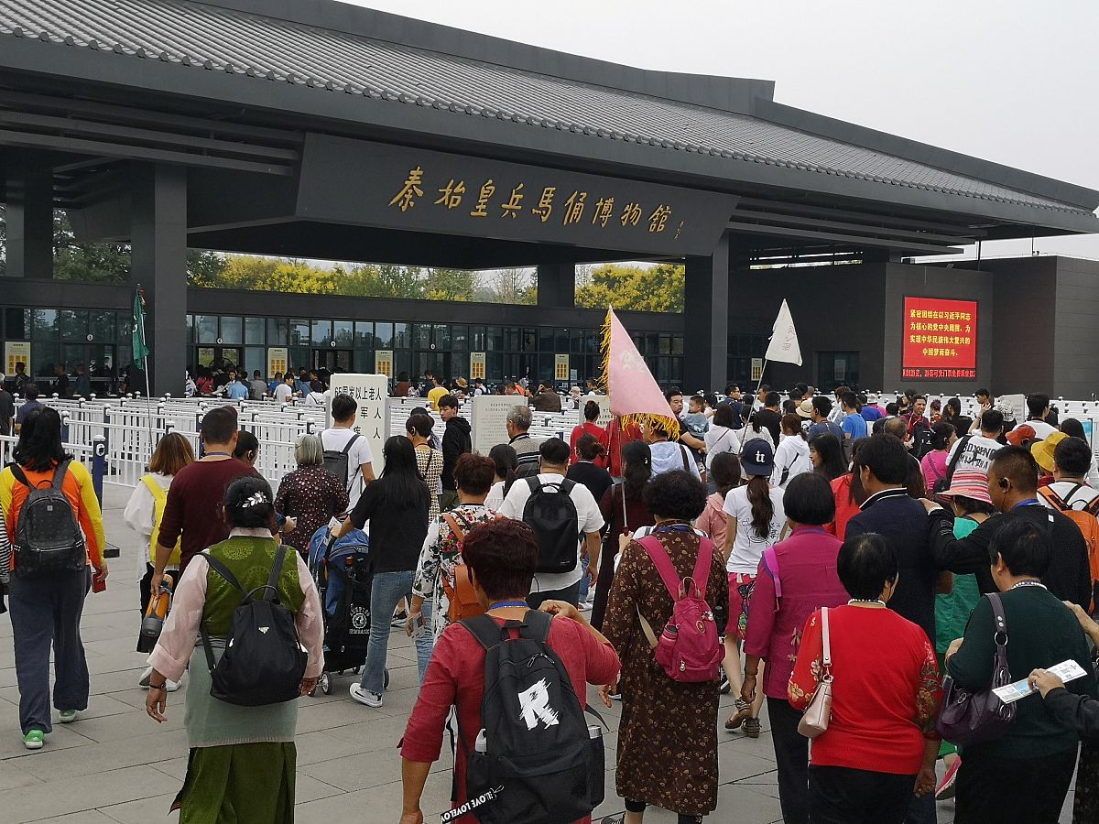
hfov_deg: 42.9
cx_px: 550
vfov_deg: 32.9
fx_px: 1397
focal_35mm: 44
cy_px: 412
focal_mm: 3.95
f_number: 1.8
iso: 50
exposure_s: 1/693
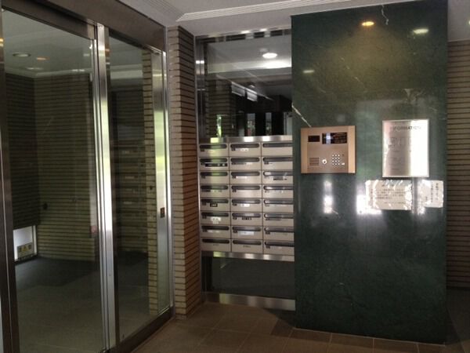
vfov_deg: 40.7
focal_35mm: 35
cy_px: 176
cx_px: 235
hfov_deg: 52.6
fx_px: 475
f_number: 2.4
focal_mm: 4.28
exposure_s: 1/20
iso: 160
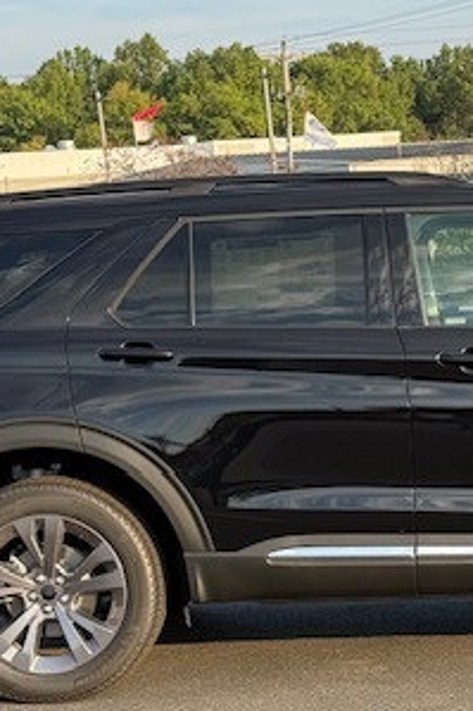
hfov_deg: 12.7
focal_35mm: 107
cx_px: 433
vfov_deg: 19.1
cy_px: 378
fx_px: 2111
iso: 64
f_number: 1.78
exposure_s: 1/1070
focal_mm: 6.76
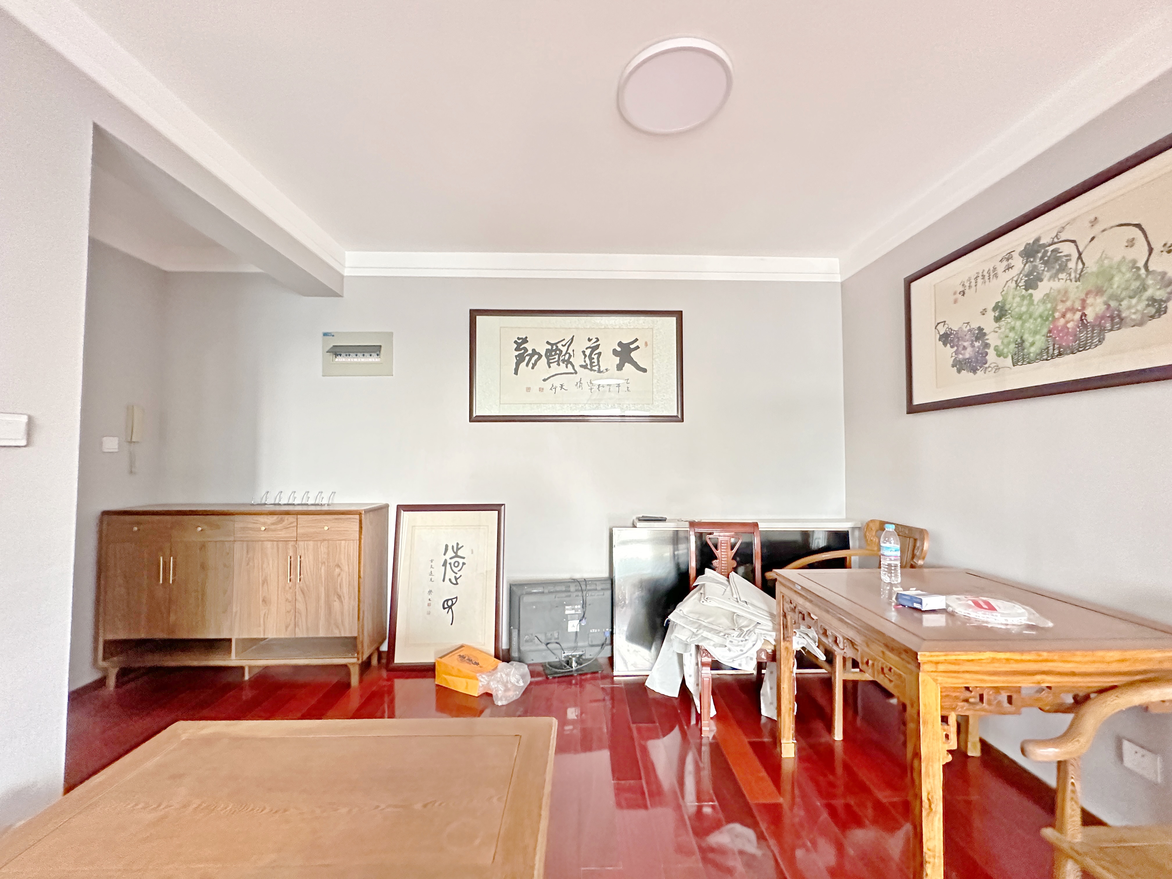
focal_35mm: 14
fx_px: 474
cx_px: 586
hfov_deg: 102.1
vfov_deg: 85.7
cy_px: 440
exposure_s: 1/60
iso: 800
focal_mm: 2.22
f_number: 2.2
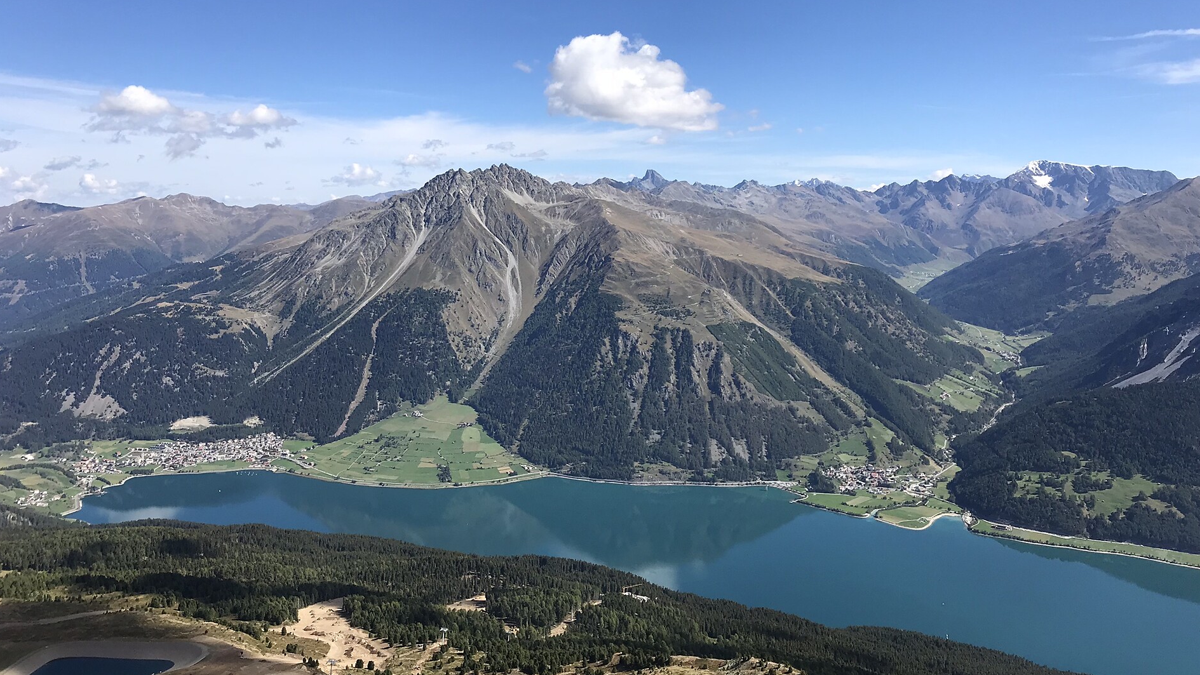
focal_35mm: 31
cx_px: 602
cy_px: 266
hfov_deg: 62.6
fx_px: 986
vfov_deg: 37.6
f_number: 1.8
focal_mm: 3.99
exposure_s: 1/2457
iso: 20
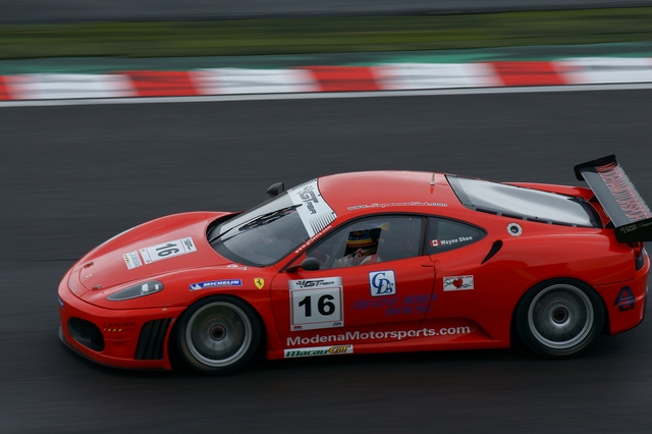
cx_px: 326
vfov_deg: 4.0
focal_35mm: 345
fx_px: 6245
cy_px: 217
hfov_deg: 6.0
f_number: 8
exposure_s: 1/160
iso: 200
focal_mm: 230
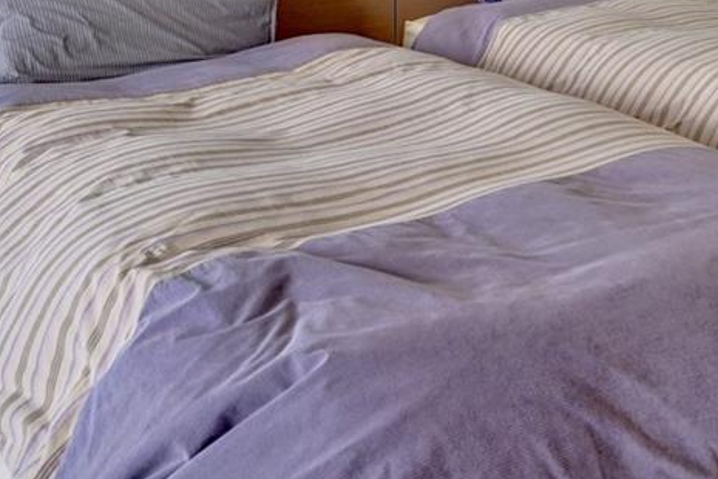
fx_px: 1097
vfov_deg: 21.7
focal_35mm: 55
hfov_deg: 34.3
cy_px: -177
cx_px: 645
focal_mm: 16
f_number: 5
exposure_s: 1/200
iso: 800
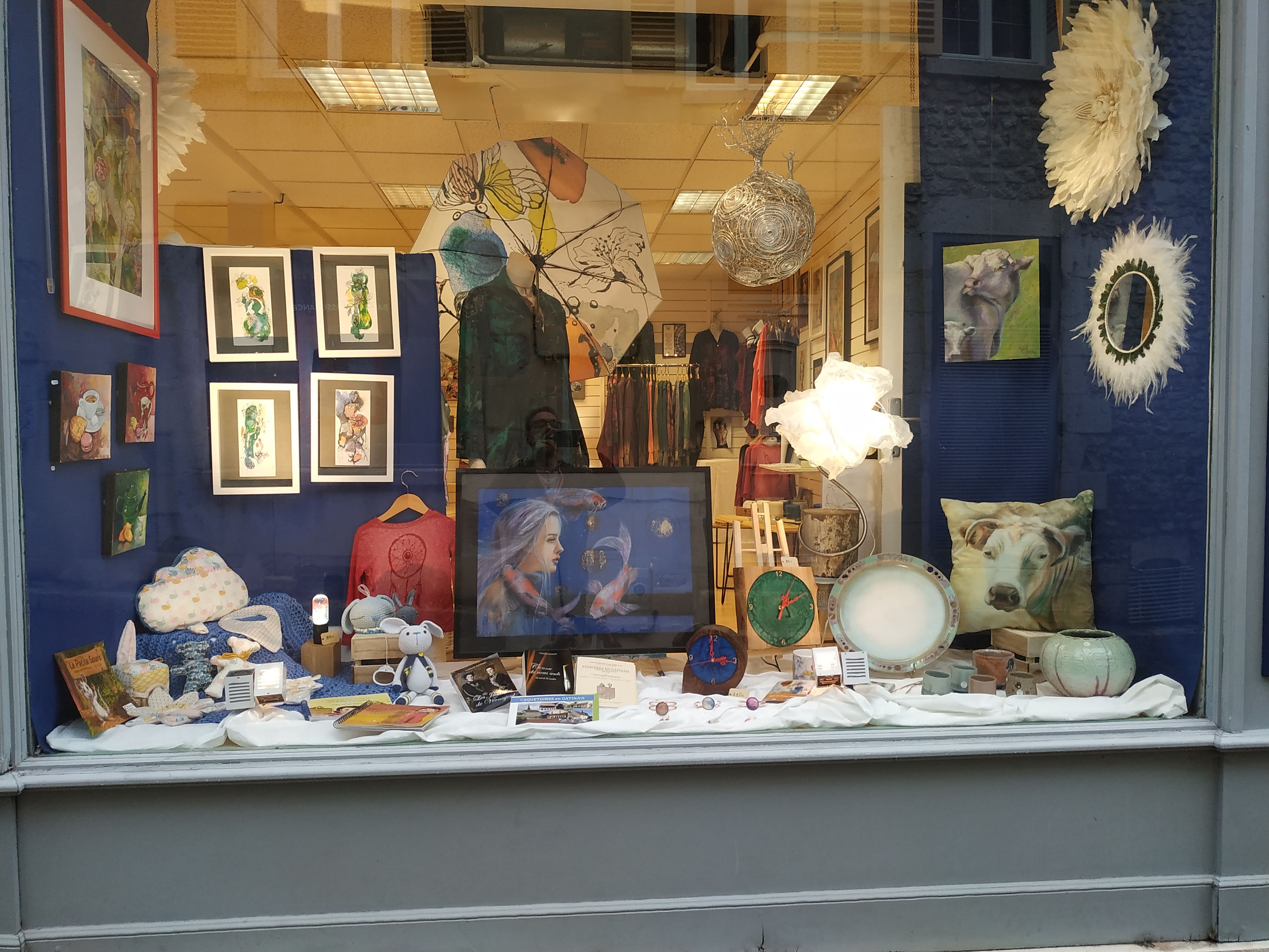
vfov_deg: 56.8
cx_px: 634
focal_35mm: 24
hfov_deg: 71.6
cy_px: 476
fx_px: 880
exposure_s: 1/50
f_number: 1.9
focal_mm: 3.94
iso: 200
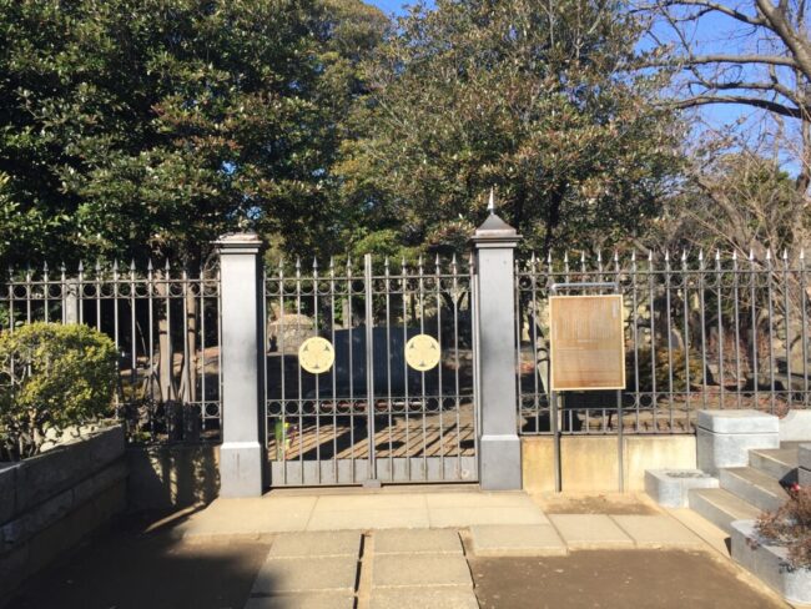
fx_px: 680
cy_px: 304
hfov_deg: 61.6
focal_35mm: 29
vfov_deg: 48.3
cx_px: 406
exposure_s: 1/964
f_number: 2.2
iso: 32
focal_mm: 4.15
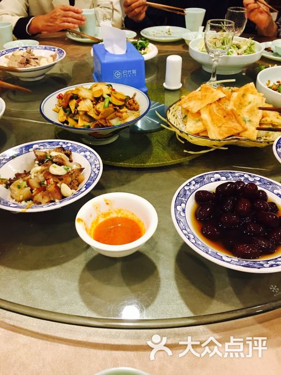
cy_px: 188
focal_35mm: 29
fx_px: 314
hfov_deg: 48.2
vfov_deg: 61.7
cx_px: 140
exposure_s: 1/17
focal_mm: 4.15
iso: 80
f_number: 2.2
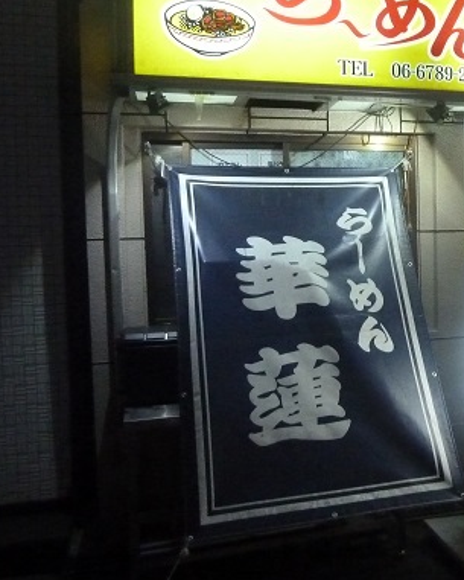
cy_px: 266
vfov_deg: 44.7
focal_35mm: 41
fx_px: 704
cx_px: 432
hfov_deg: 34.2
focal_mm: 4.1
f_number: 3.3
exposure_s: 1/50
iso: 800
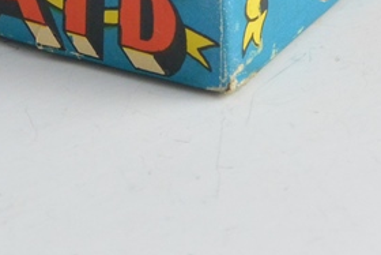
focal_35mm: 157
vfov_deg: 8.5
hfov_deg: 13.1
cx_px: 186
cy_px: -158
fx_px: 1662
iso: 720
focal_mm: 16.3
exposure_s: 1/60
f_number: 4.2
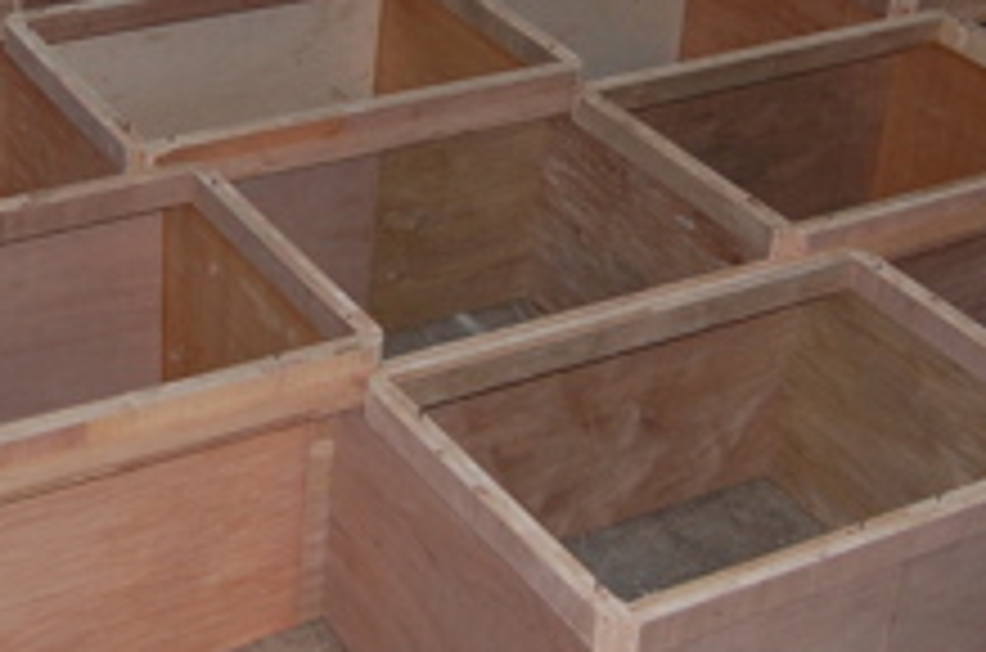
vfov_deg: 16.9
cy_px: 52
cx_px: 261
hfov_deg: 25.5
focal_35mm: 79
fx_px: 2159
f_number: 3.5
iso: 400
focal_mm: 18
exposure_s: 1/60
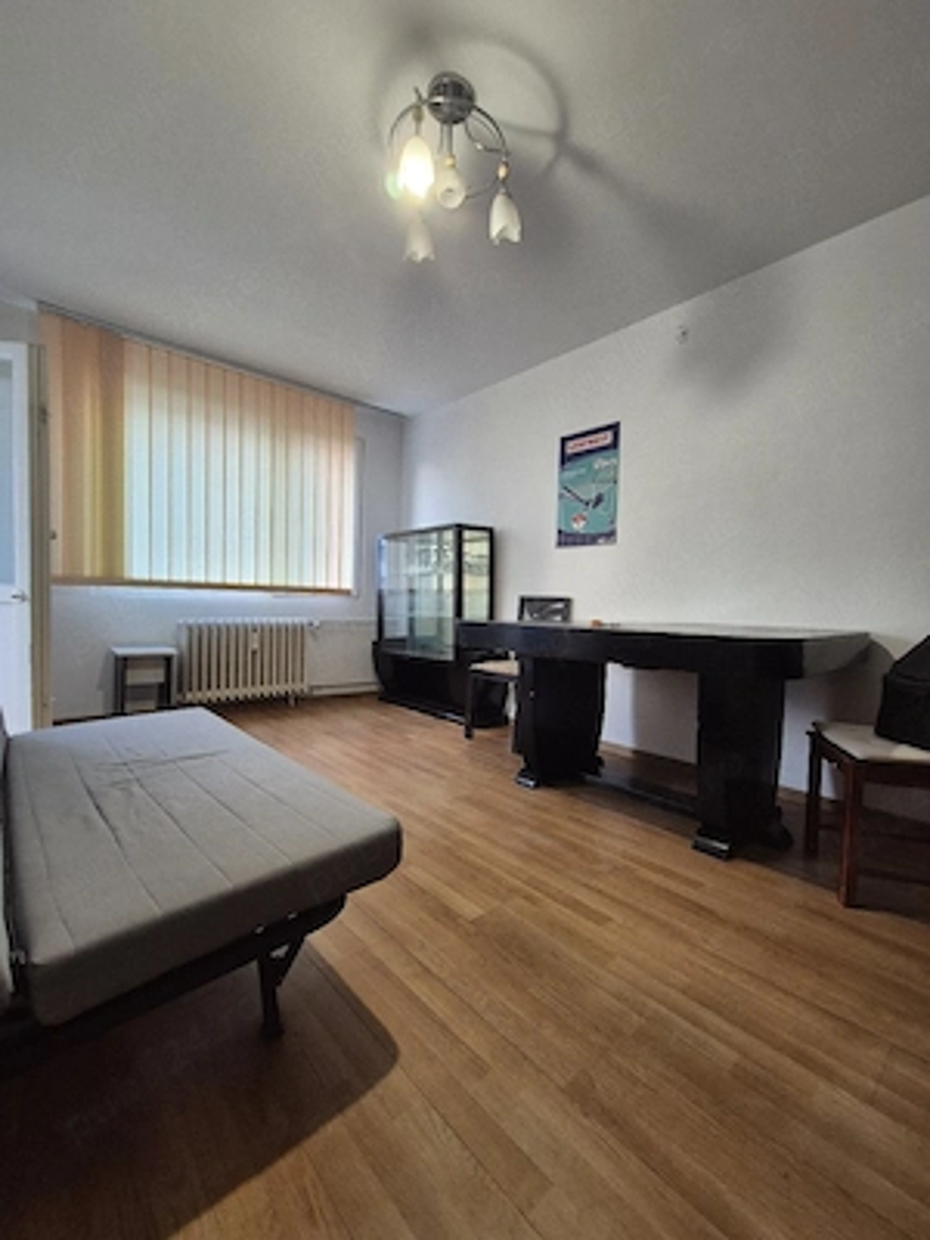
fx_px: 466
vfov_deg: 106.2
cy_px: 620
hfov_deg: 89.9
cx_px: 465
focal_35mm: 13
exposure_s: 1/50
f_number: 2.2
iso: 320
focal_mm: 2.2
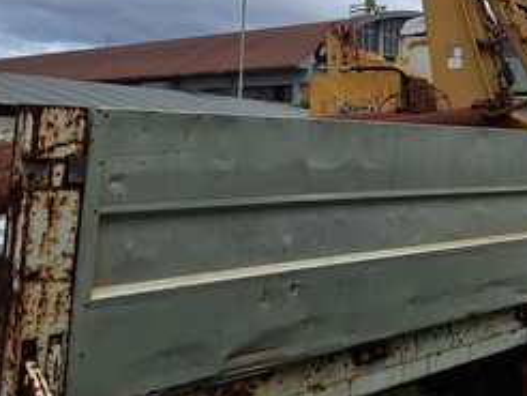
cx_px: 274
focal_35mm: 56
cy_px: 75
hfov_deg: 34.3
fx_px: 853
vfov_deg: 25.7
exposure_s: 1/4386
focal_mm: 5.54
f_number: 1.8
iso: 40
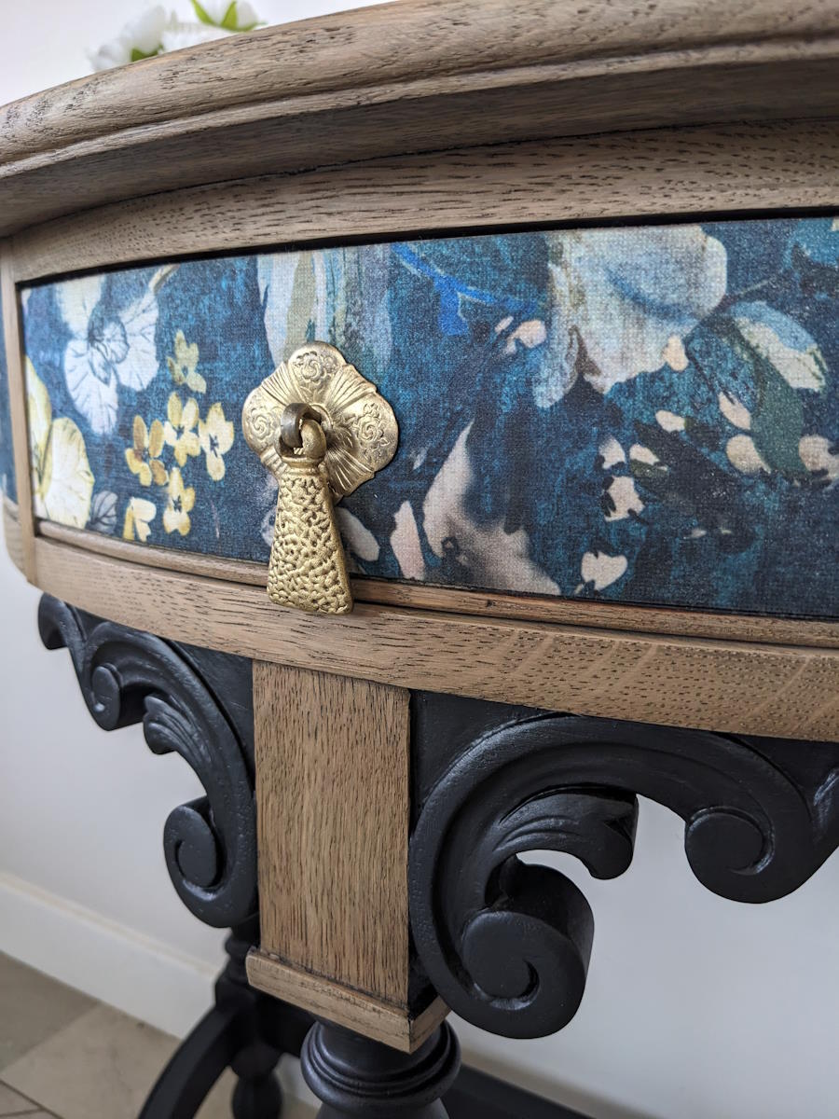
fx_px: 873
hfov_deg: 51.4
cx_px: 420
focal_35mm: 27
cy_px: 560
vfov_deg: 65.3
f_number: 1.73
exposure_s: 1/99.9
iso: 65
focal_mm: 4.38
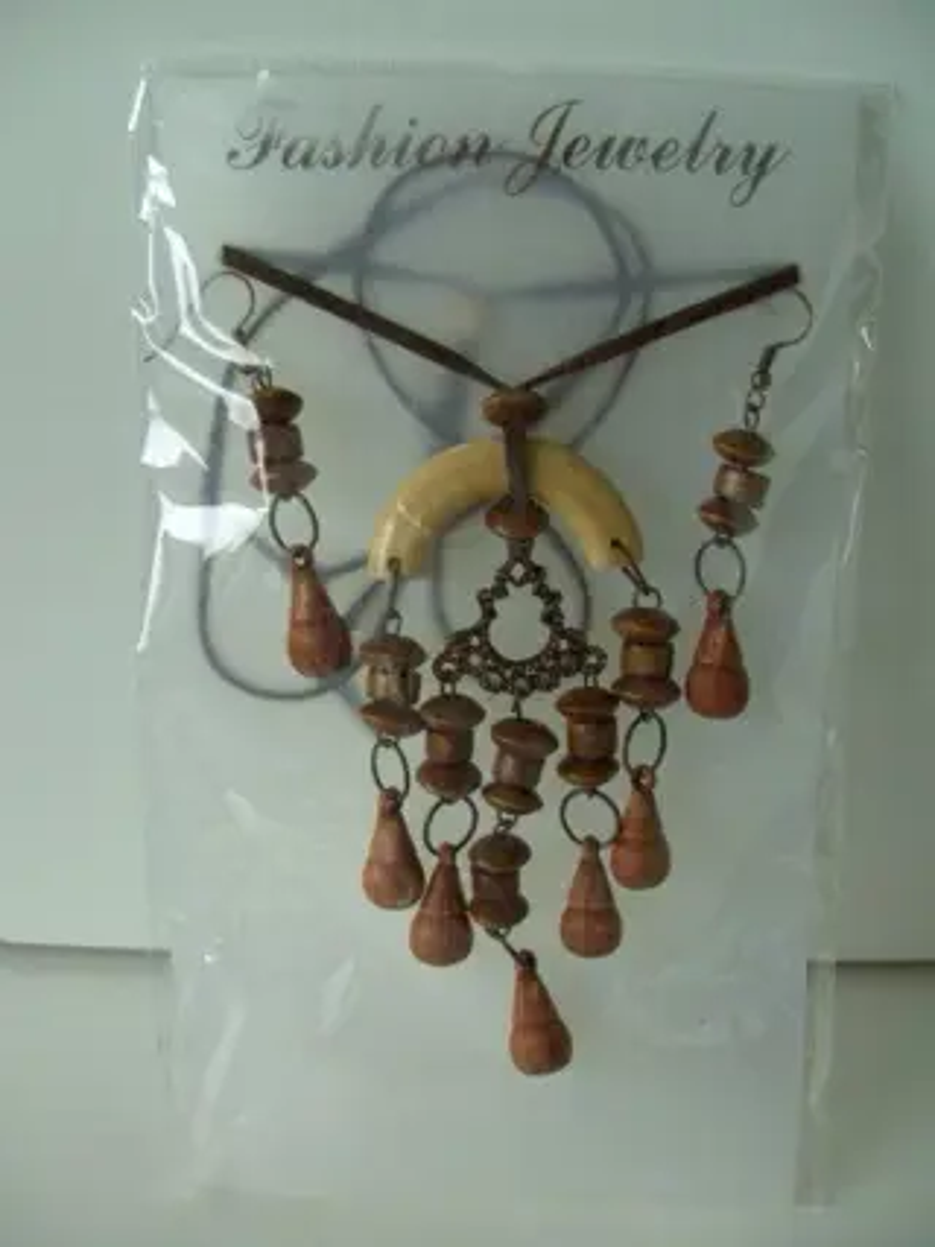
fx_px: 1333
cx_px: 468
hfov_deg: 38.6
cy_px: 624
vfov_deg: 50.2
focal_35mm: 37
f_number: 2.8
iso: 80
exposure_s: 1/47
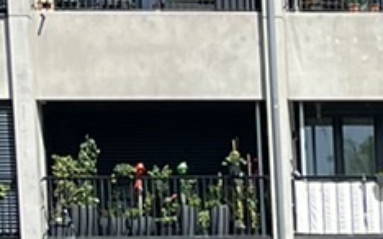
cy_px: 686
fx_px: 2514
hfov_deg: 8.0
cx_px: 921
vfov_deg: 5.2
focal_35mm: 241
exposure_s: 1/2410
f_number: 1.6
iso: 50
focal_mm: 5.1
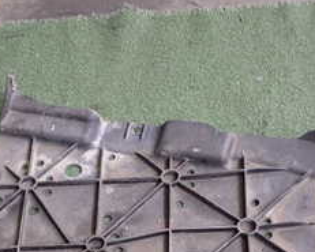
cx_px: 149
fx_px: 709
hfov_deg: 25.1
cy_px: 304
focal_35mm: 76
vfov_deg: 19.0
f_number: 2.3
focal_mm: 5.4
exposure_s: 1/80
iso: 200
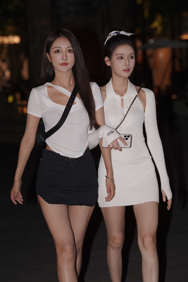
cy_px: 141
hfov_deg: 10.2
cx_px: 94
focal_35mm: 135
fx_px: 1057
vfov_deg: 15.2
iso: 640
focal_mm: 135
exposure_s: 1/200
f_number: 4.5
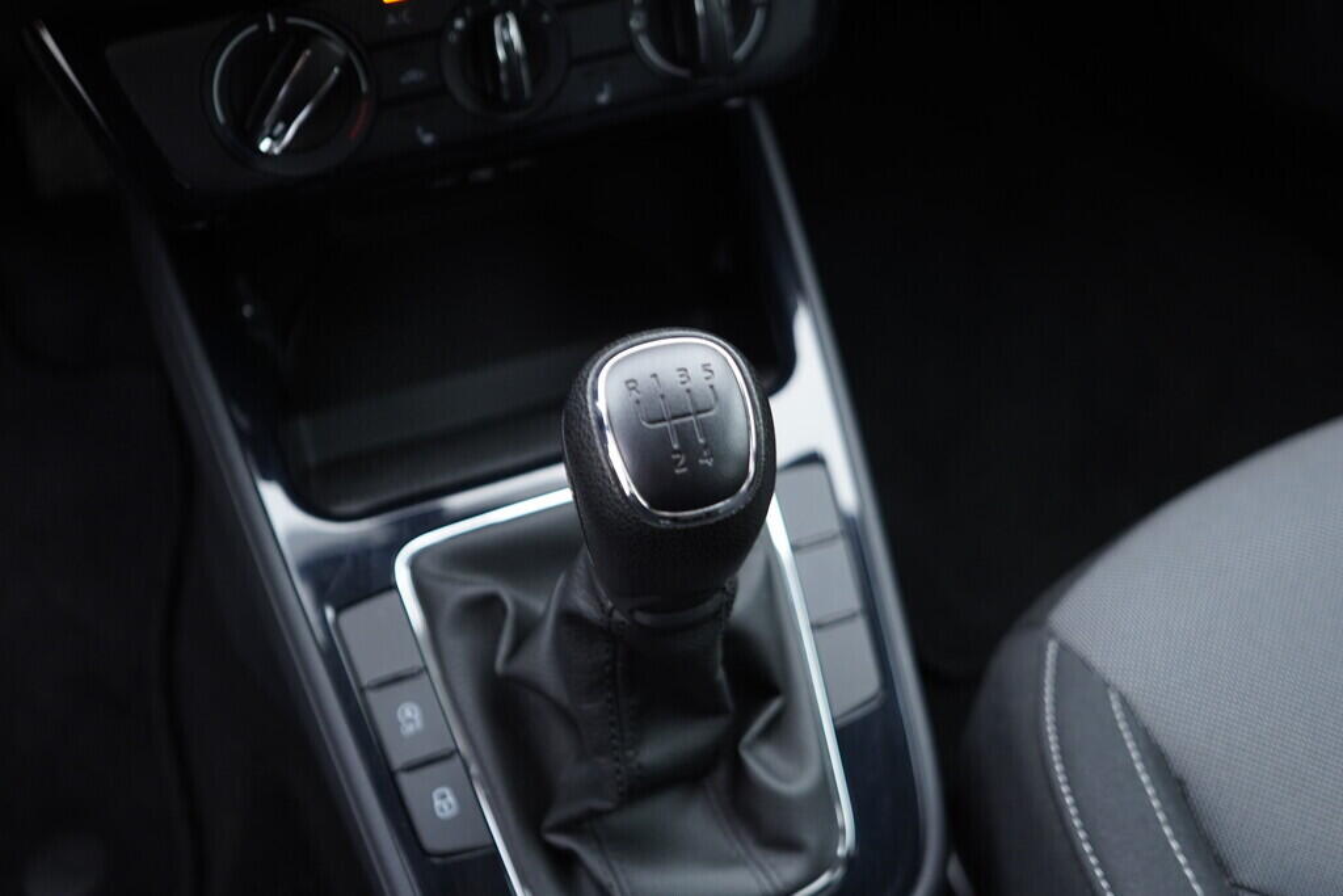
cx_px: 672
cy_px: 448
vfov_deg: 36.9
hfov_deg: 53.1
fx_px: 1343
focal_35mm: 36
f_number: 2.8
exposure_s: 1/40
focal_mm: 24
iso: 320
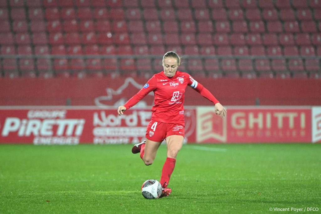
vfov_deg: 2.3
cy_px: 107
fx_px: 5348
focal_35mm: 600
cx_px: 160
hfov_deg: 3.4
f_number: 4
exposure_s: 1/800
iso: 3200
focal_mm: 400
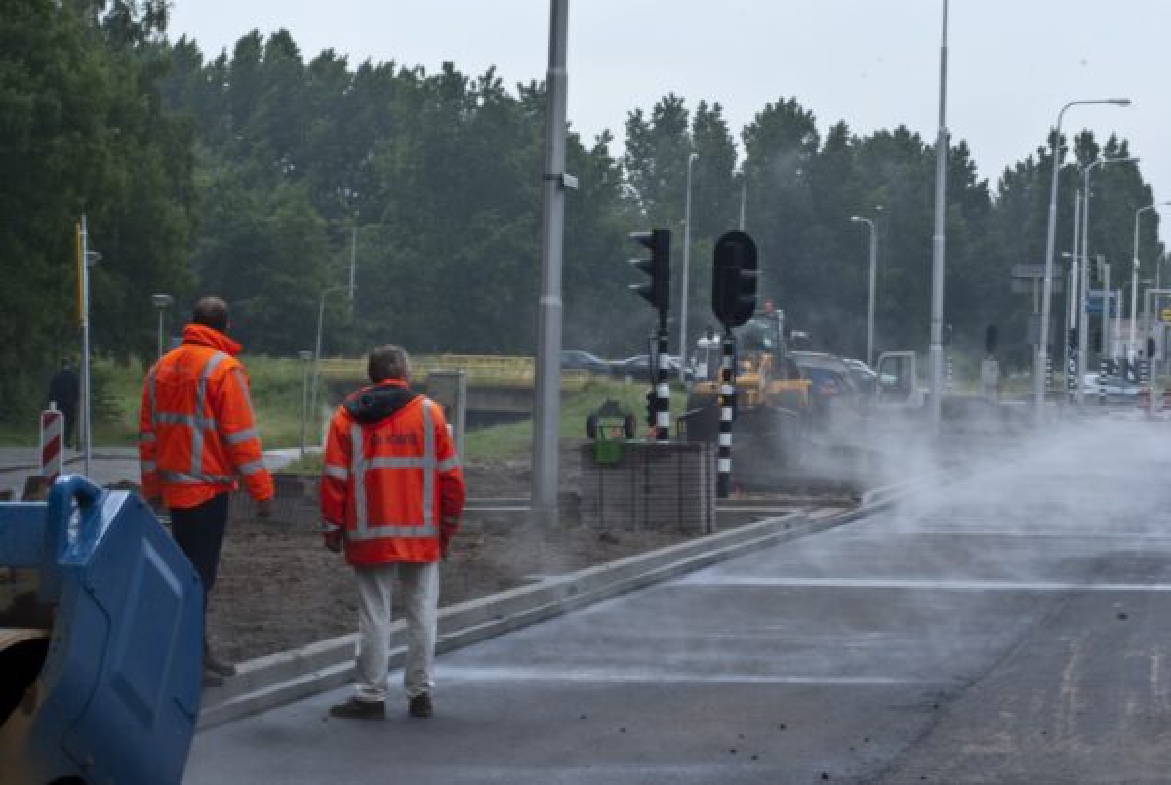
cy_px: 392
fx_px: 3420
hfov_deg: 19.4
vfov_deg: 13.1
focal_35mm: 105
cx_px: 586
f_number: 32
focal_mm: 70
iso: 100
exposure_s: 1/15
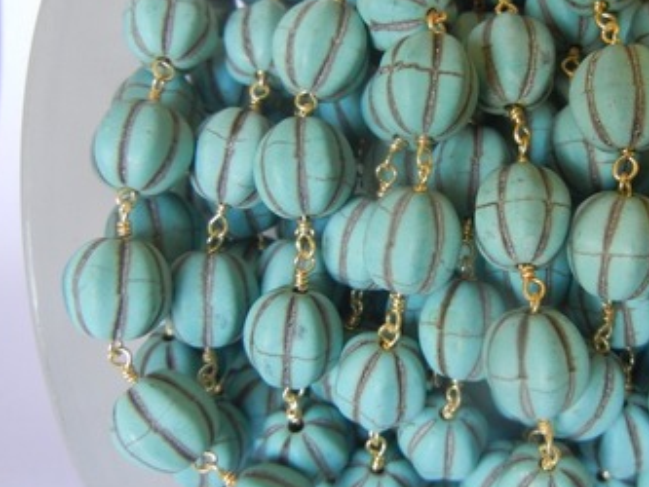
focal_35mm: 45
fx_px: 844
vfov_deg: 32.2
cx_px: 460
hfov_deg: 41.2
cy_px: 241
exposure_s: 1/60
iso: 386
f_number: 3.5
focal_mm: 5.4
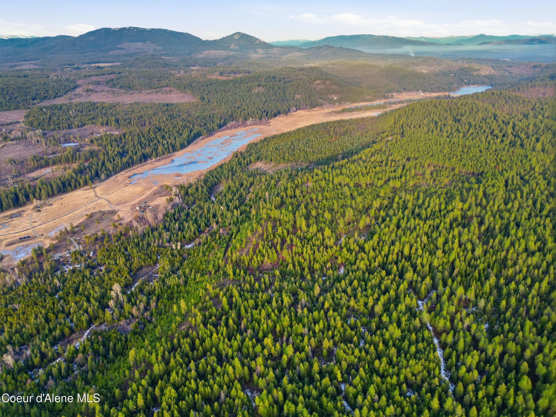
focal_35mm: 24
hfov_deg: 71.6
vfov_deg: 56.8
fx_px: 385
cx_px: 278
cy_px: 208
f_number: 1.7
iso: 150
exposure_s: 1/640
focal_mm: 6.7
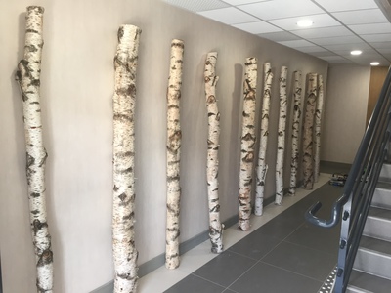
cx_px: 196
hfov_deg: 61.7
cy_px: 146
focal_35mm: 29
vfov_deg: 48.2
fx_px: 328
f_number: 2.2
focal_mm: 4.15
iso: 32
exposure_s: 1/33
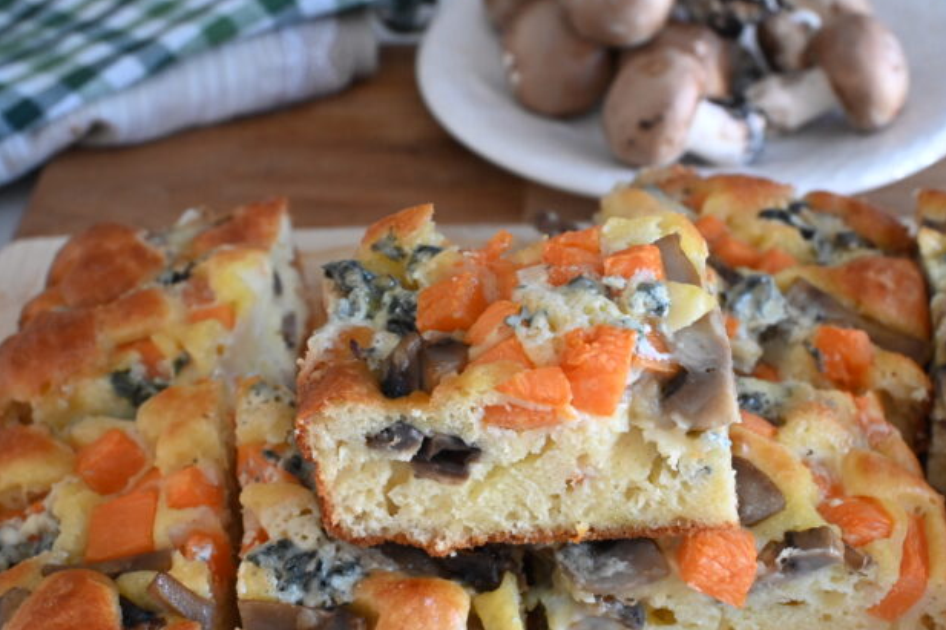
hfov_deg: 31.9
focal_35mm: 63
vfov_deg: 21.5
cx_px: 524
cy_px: 359
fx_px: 1655
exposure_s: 1/20
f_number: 7.1
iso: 1600
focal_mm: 36
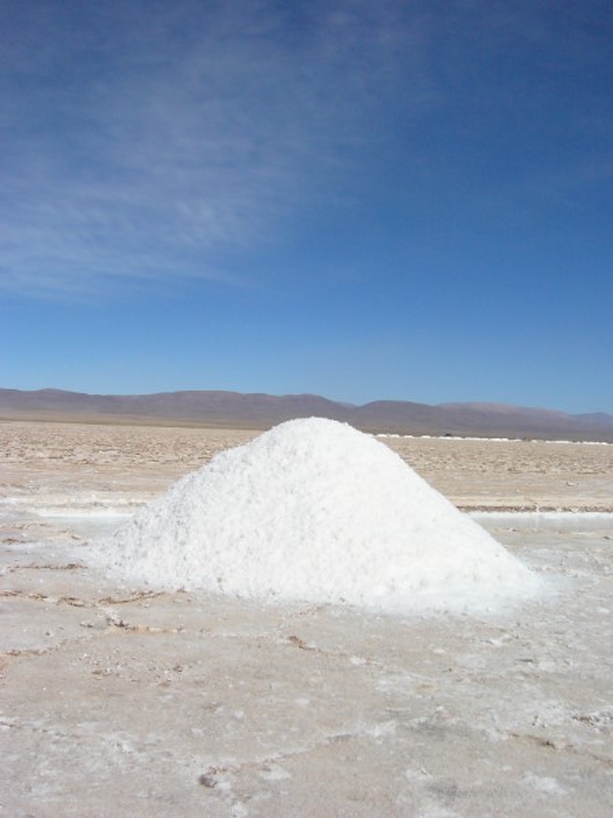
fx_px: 898
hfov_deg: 37.7
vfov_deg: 49.0
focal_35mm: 38
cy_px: 409
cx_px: 306
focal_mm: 6.3
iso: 200
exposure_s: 1/2000
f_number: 8.3
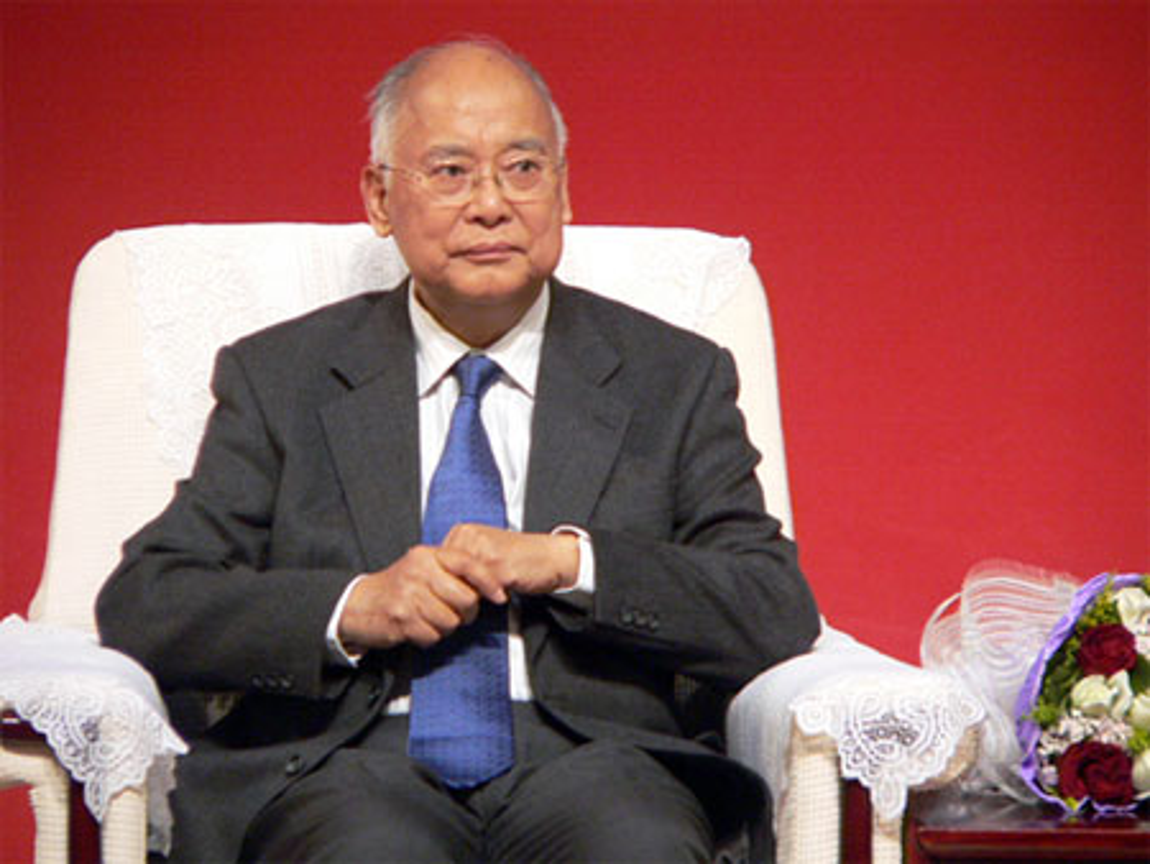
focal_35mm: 392
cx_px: 575
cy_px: 432
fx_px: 13030
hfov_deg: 5.1
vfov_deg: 3.8
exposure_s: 1/80
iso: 400
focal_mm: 65.2
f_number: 2.8
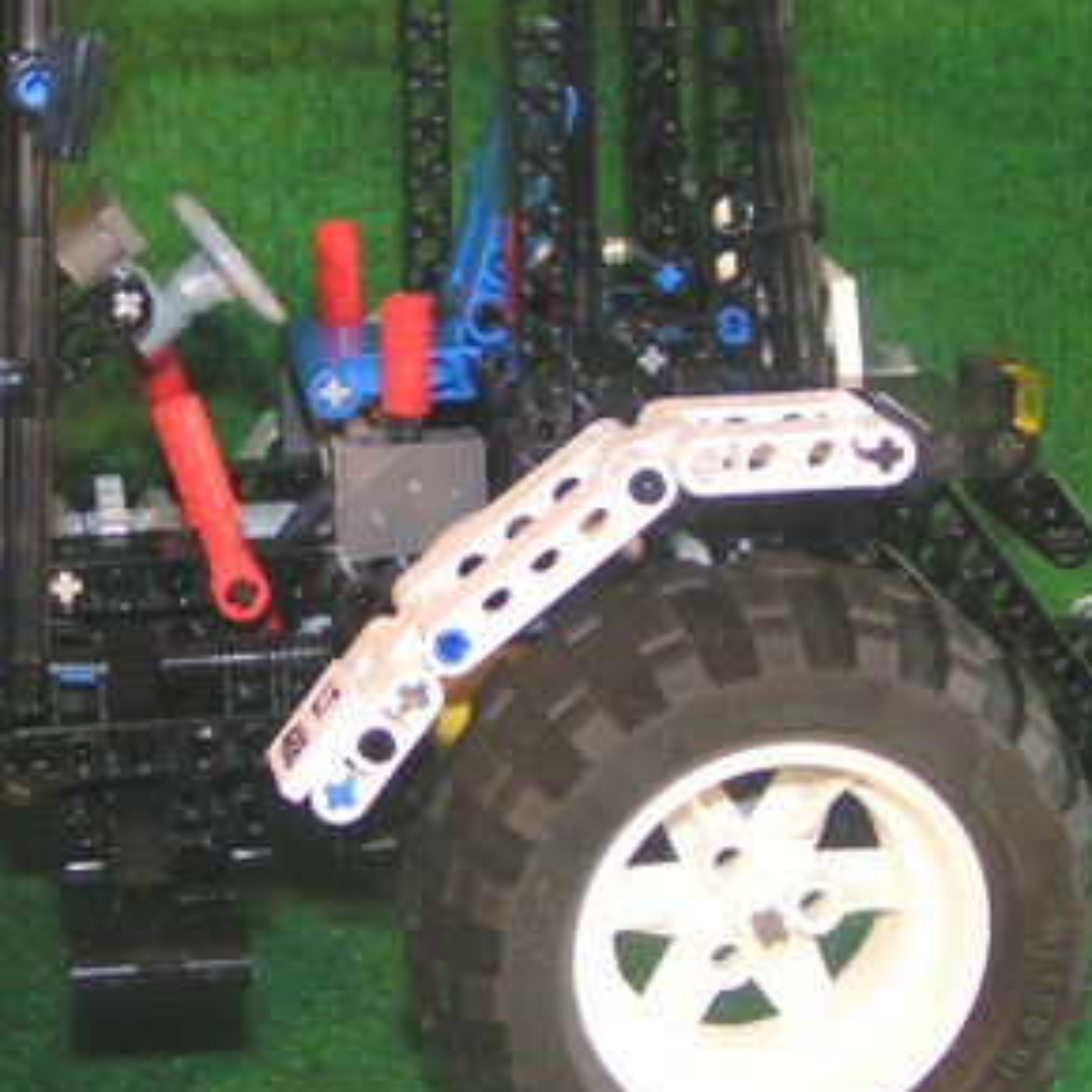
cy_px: 508
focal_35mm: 74
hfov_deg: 23.0
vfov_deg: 23.4
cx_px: 211
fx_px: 2641
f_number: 2.8
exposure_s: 1/40
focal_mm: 5.8
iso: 200
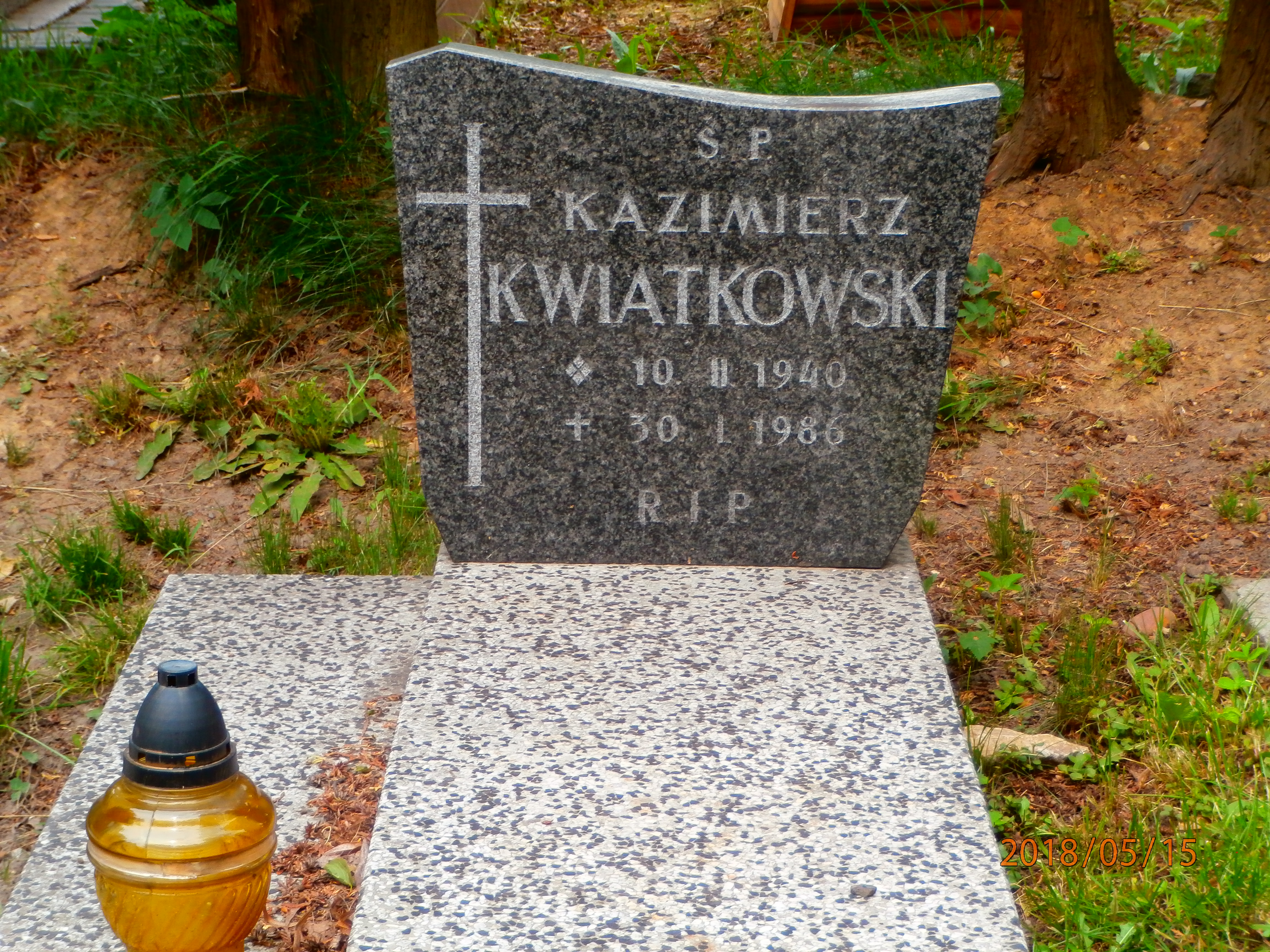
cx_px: 635
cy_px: 476
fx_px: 3155
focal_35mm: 86
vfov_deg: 17.2
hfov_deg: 22.8
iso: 100
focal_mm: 15.16
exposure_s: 1/100
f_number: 5
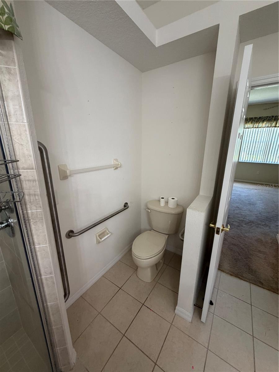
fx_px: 150
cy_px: 186
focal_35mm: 14
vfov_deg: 102.1
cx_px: 140
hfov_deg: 85.7
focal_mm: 2.22
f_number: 2.2
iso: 250
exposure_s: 1/60
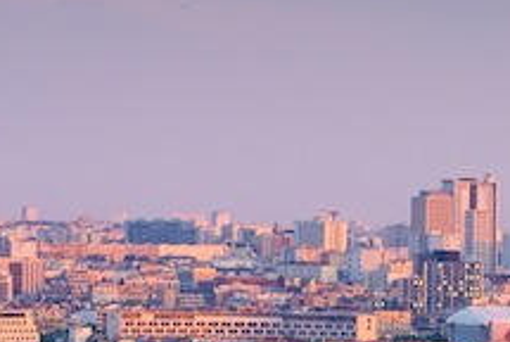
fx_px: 5731
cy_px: 306
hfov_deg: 4.9
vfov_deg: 3.4
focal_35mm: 404
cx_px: 1390
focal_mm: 58
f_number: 8
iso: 100
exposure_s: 1/80
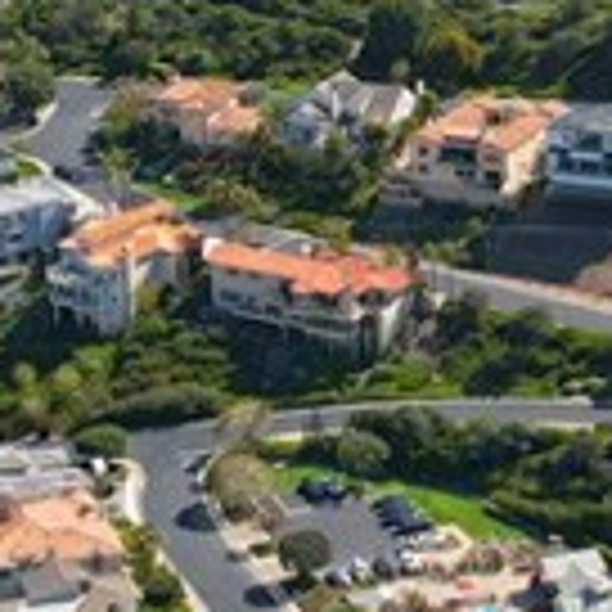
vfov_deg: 12.4
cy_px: 200
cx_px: 423
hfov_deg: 12.4
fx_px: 2820
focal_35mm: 141
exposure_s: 1/500
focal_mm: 8.38
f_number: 2.8
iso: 100
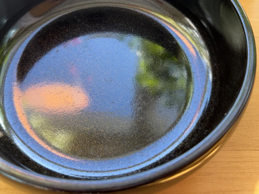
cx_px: 117
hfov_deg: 55.2
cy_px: 66
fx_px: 247
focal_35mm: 33
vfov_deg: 42.4
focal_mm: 6.76
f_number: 1.78
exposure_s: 1/121
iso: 100
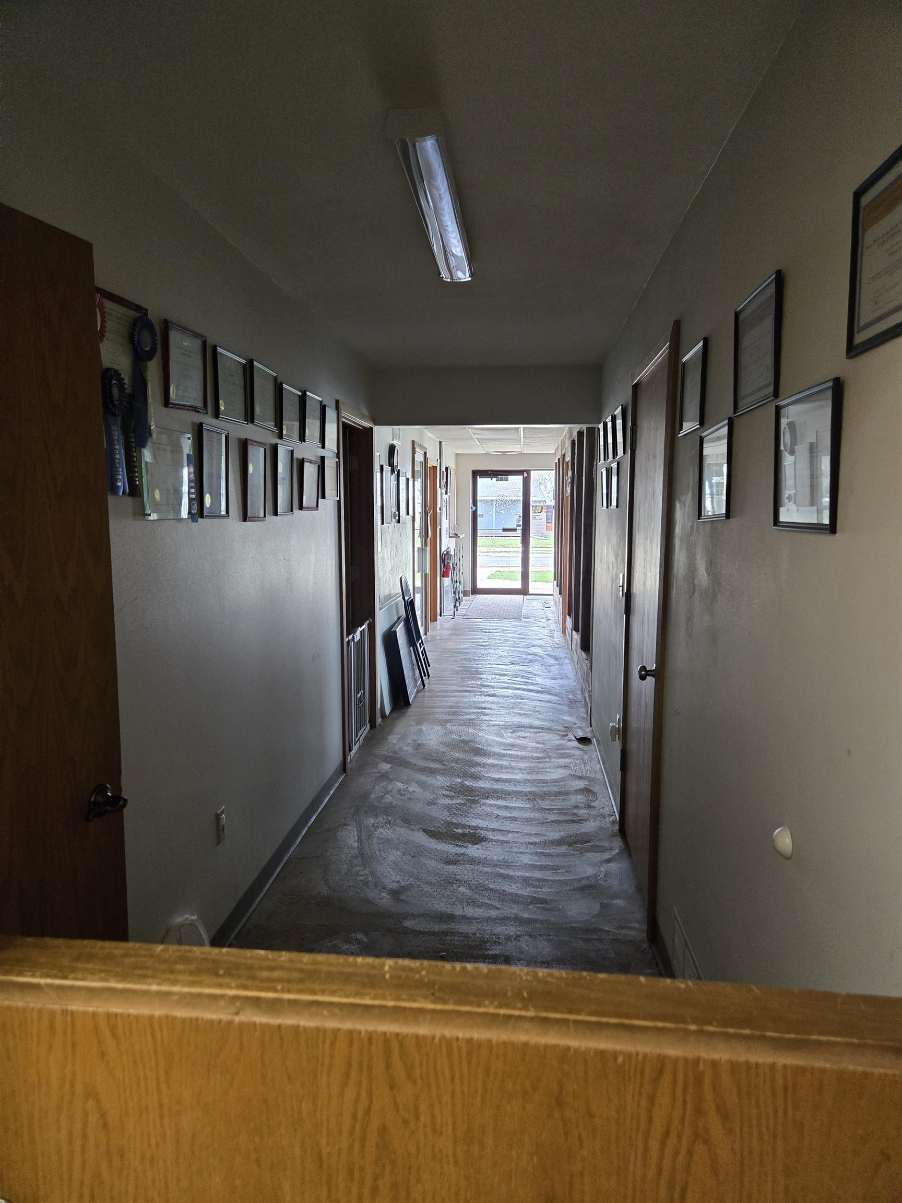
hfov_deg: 58.9
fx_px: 799
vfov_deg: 73.9
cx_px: 451
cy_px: 602
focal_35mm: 23
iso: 800
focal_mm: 5.4
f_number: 1.8
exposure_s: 1/120
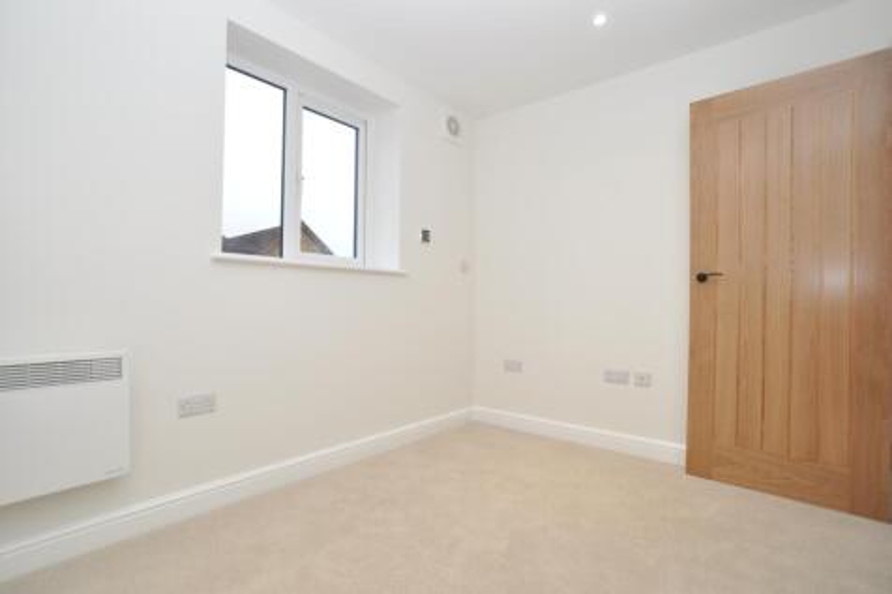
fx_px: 409
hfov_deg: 95.0
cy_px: 297
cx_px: 446
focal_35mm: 16
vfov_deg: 72.0
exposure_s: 1/100
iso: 400
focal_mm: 11
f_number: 5
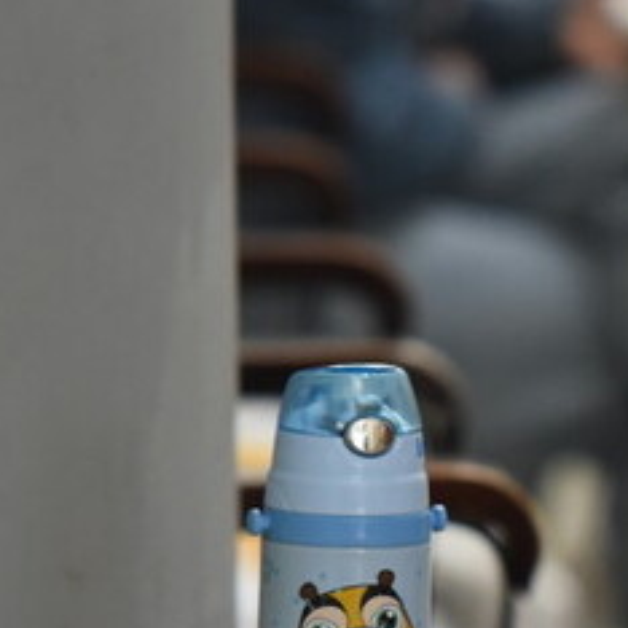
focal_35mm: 654
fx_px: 13423
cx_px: 902
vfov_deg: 2.7
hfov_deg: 2.7
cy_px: 423
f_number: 3.2
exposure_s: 1/1600
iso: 1600
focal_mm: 150
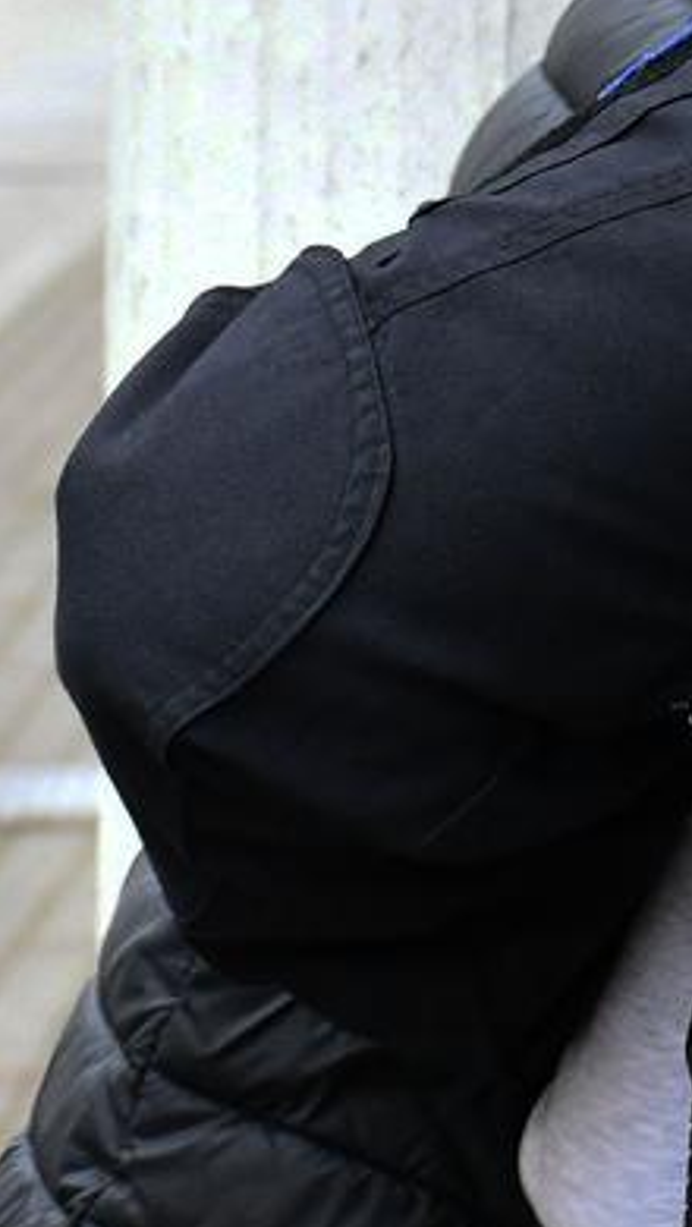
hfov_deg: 3.5
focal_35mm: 335
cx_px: 2158
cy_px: 109
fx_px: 10904
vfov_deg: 6.4
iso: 2500
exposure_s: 1/400
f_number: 10
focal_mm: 52
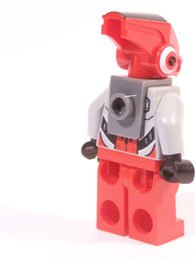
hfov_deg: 8.6
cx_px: 135
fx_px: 1299
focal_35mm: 173
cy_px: 121
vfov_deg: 11.4
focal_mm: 17.5
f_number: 3.6
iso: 400
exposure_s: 1/20
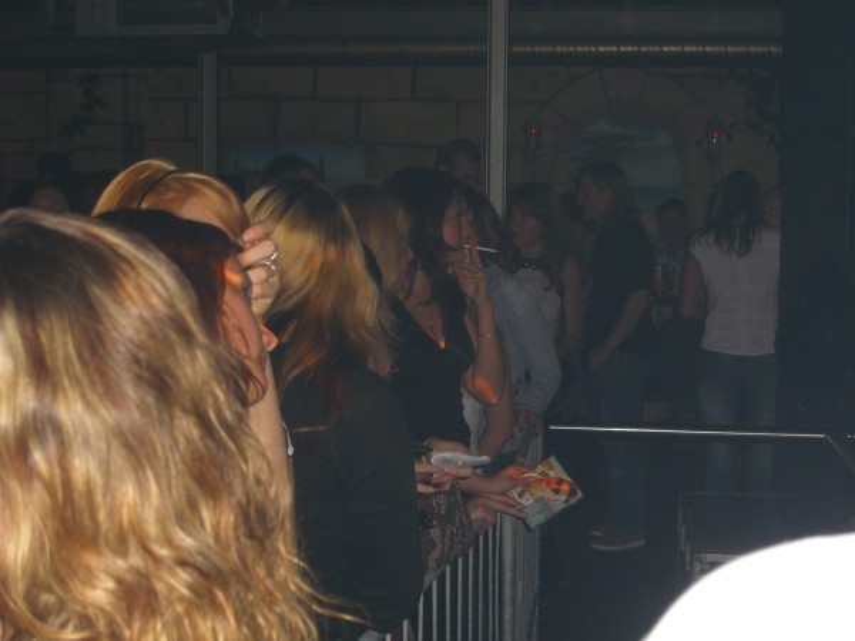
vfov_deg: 21.6
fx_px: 1680
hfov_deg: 28.6
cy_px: 320
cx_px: 428
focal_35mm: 68
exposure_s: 1/60
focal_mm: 14.2
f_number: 4
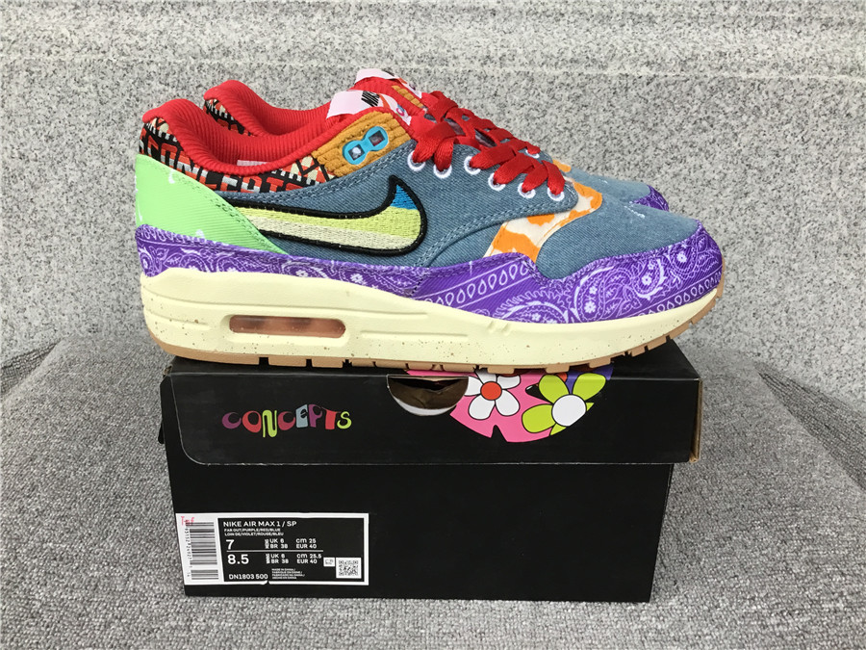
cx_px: 433
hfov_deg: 58.4
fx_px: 776
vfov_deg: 45.4
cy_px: 325
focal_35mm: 31
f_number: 2.4
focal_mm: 3.3
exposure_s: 1/33
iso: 40
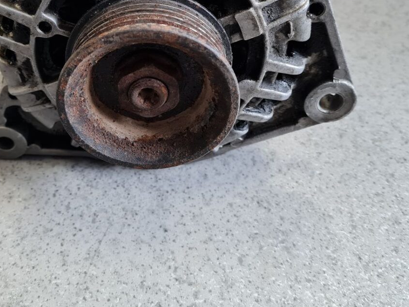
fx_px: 508
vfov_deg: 32.8
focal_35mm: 43
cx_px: 138
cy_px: 69
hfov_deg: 43.3
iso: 250
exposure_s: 1/100
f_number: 1.8
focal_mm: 5.4
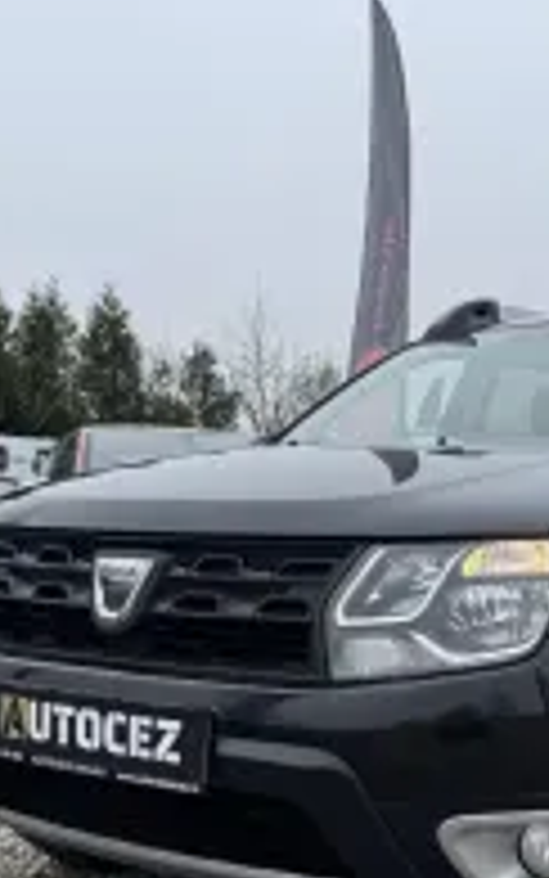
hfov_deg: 26.9
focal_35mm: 47
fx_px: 1124
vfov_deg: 42.2
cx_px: 446
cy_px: 572
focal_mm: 6.76
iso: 80
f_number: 1.78
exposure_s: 1/1026
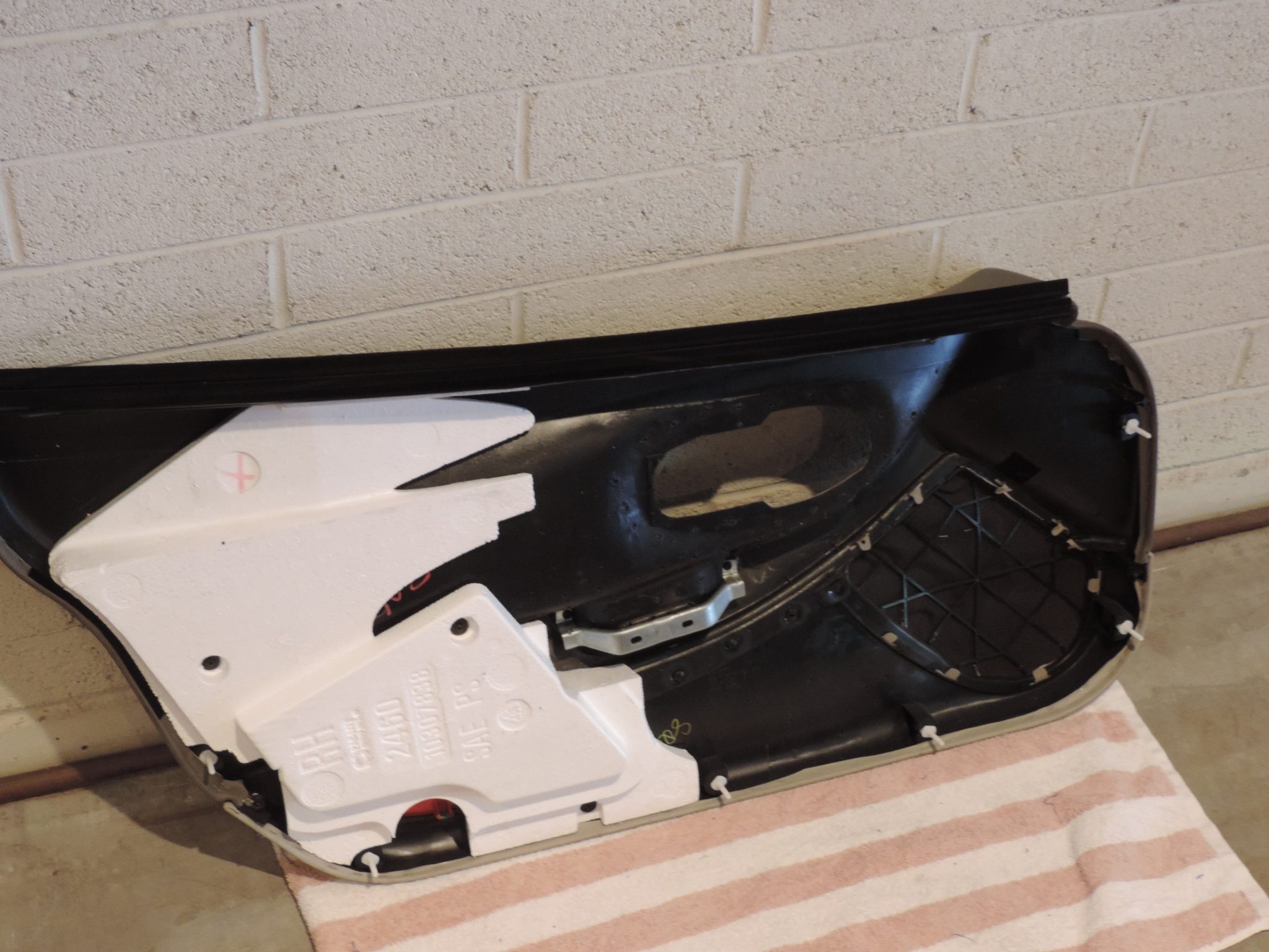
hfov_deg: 38.2
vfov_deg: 29.1
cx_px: 634
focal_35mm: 50
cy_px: 476
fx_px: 1833
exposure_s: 1/15
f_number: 3.6
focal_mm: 8.9
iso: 400
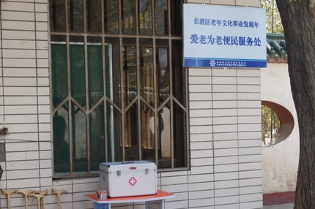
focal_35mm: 67
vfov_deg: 20.2
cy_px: 145
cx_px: 147
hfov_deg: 30.1
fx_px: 586
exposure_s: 1/160
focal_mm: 30
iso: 200
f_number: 8
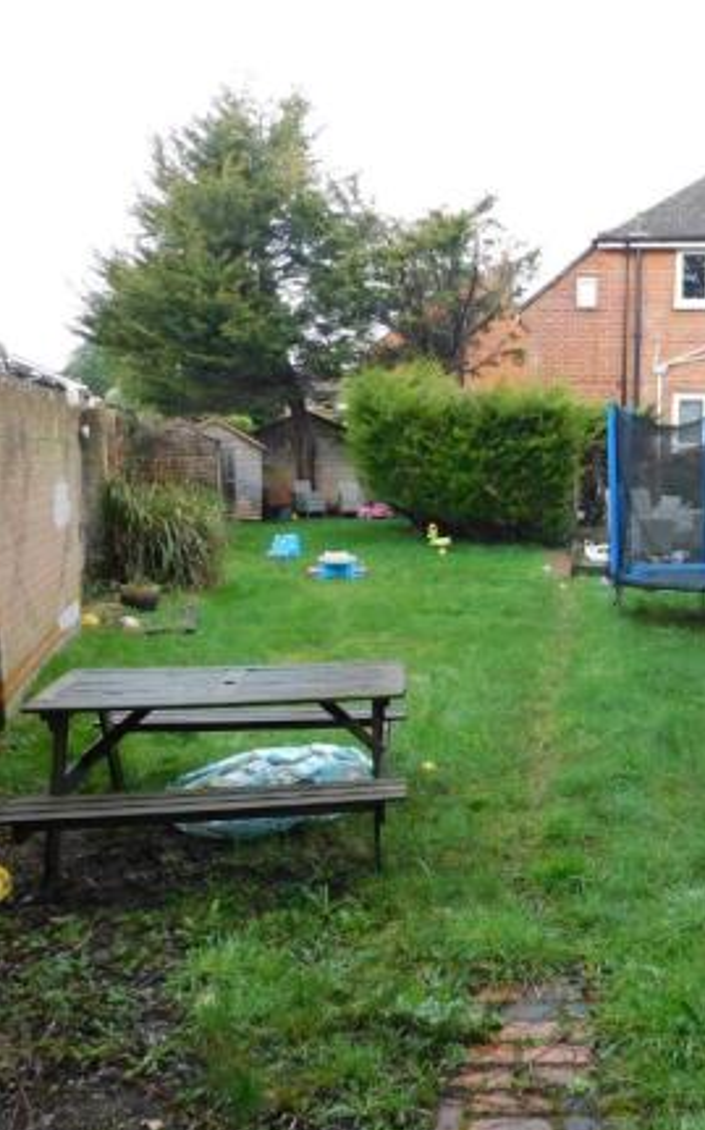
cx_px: 552
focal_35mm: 33
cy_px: 570
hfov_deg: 37.1
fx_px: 1015
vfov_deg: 58.2
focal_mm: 4
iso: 125
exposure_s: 1/250
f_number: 3
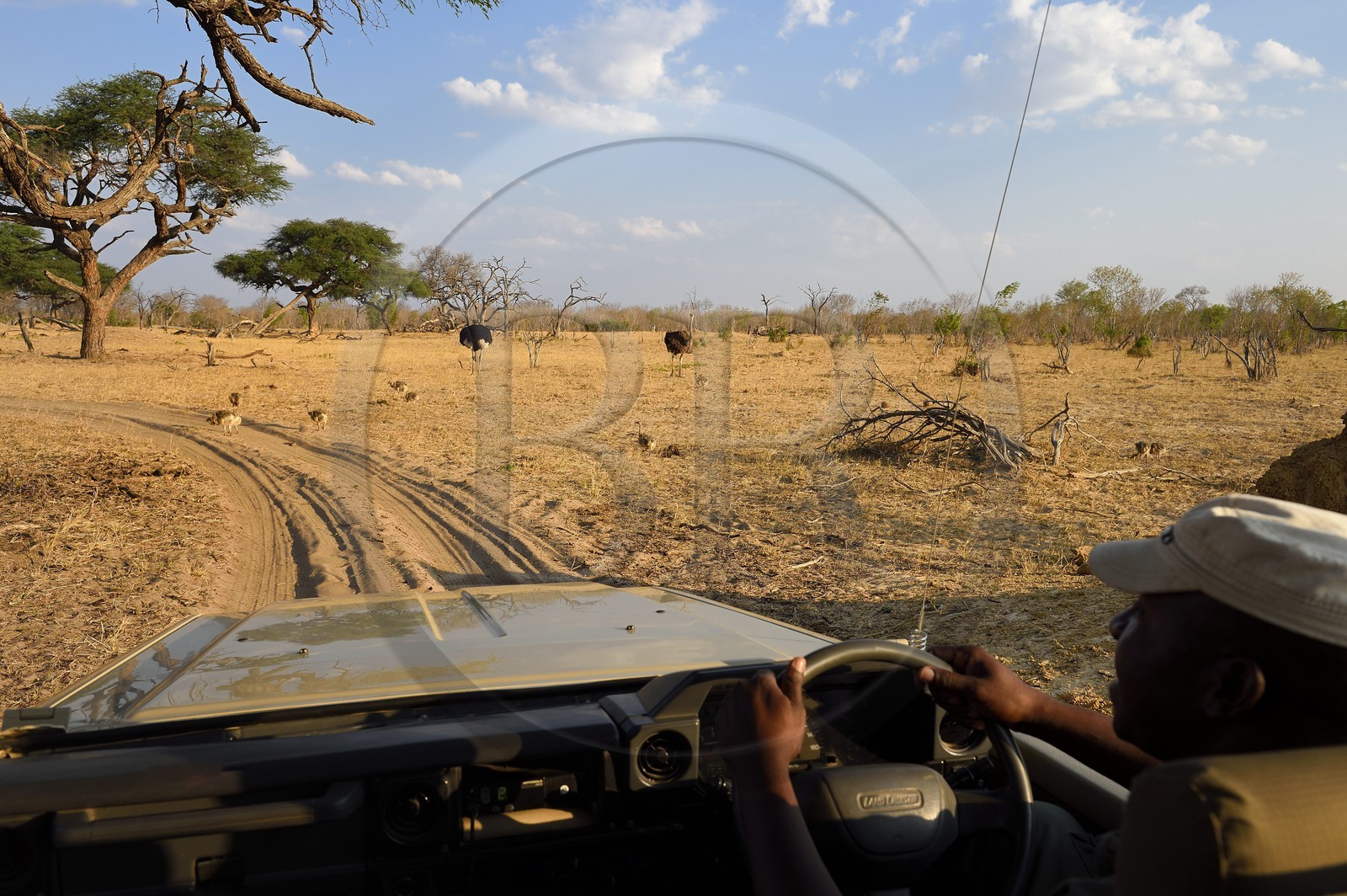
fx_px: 1196
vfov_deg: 41.0
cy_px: 448
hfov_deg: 58.8
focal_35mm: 32
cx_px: 674
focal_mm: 32
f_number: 8
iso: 200
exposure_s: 1/250
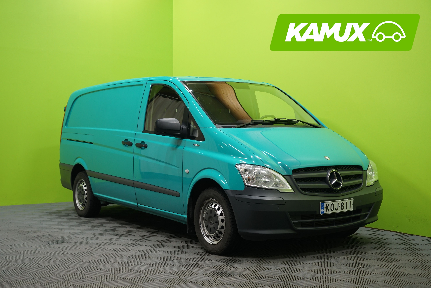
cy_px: 144
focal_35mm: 47
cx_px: 216
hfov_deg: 41.9
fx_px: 563
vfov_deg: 28.6
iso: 800
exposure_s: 1/20
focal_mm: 47
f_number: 5
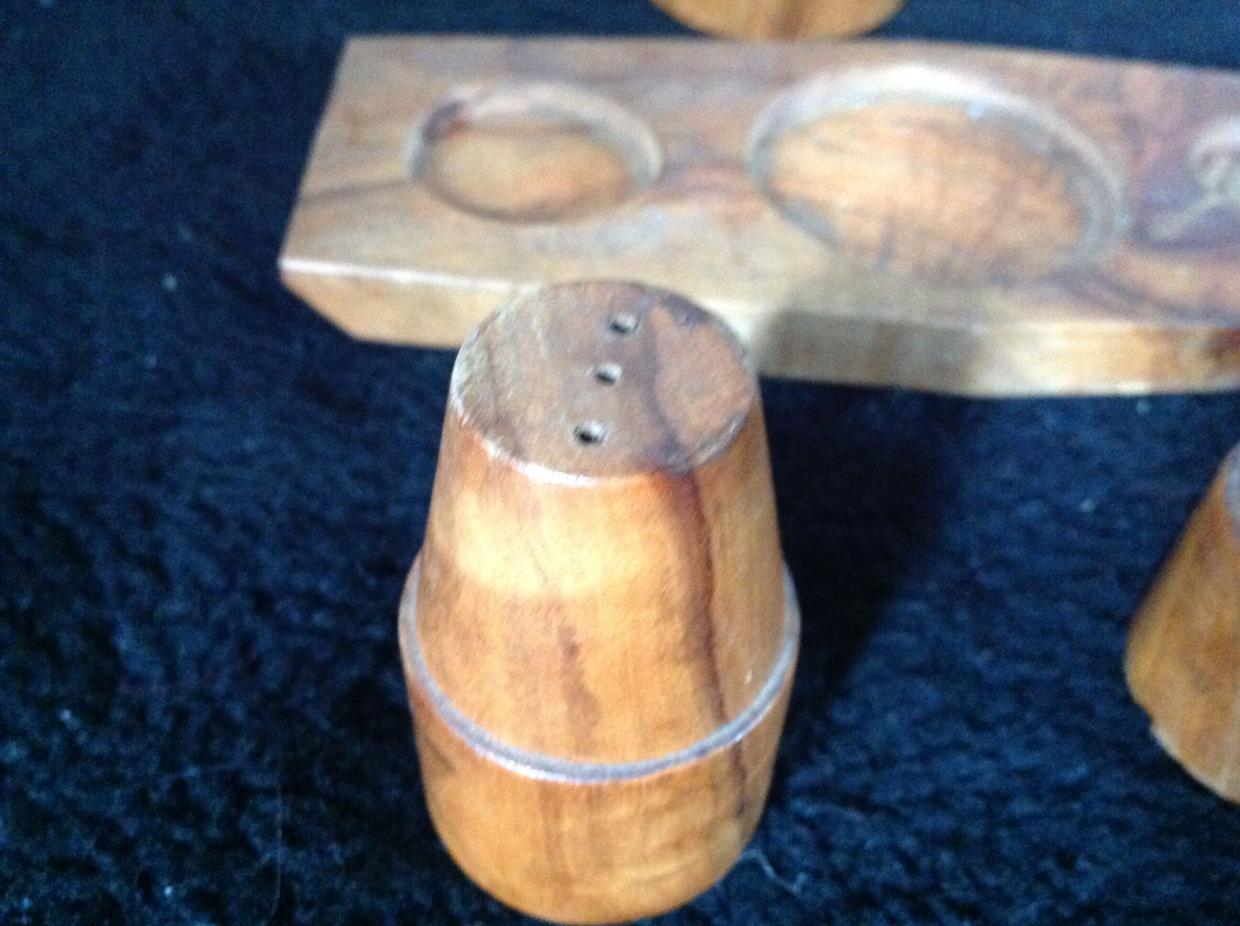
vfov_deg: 40.6
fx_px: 1252
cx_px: 620
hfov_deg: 52.7
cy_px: 463
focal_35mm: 35
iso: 800
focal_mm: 4.28
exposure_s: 1/15
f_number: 2.4
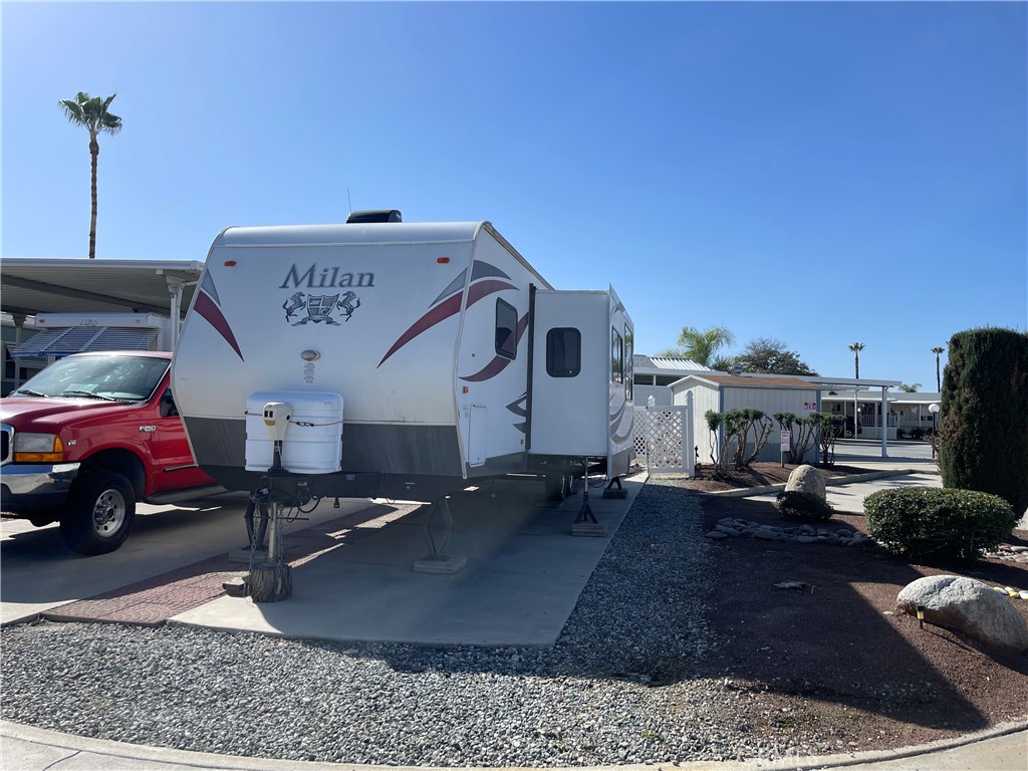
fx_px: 742
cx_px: 514
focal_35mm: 25
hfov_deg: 69.4
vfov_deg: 54.9
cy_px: 386
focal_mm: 5.1
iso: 32
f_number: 1.6
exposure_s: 1/4525
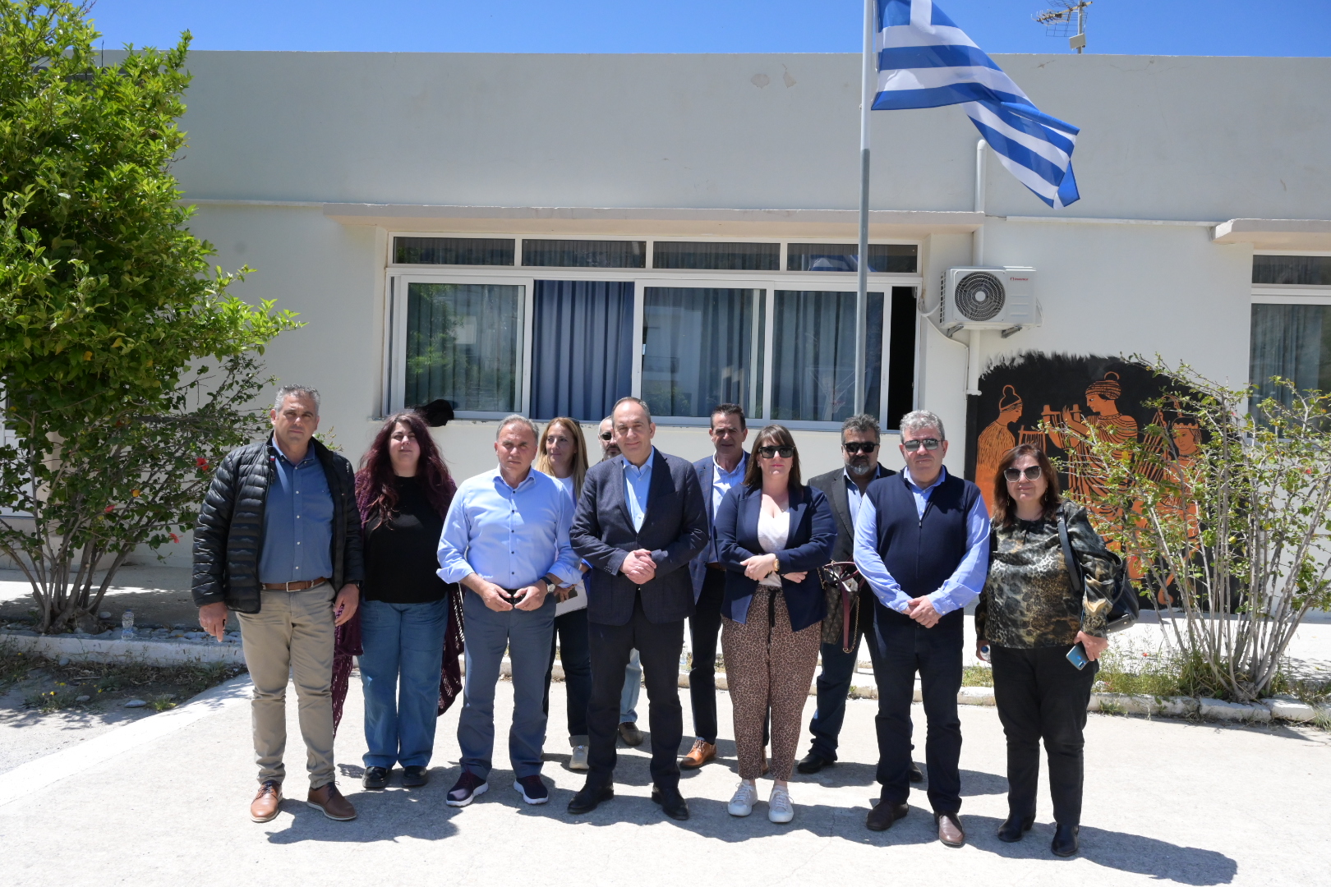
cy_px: 444
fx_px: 980
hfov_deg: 68.4
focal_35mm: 26
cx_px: 666
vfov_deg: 48.7
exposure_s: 1/8000
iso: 4500
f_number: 8
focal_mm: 26.5
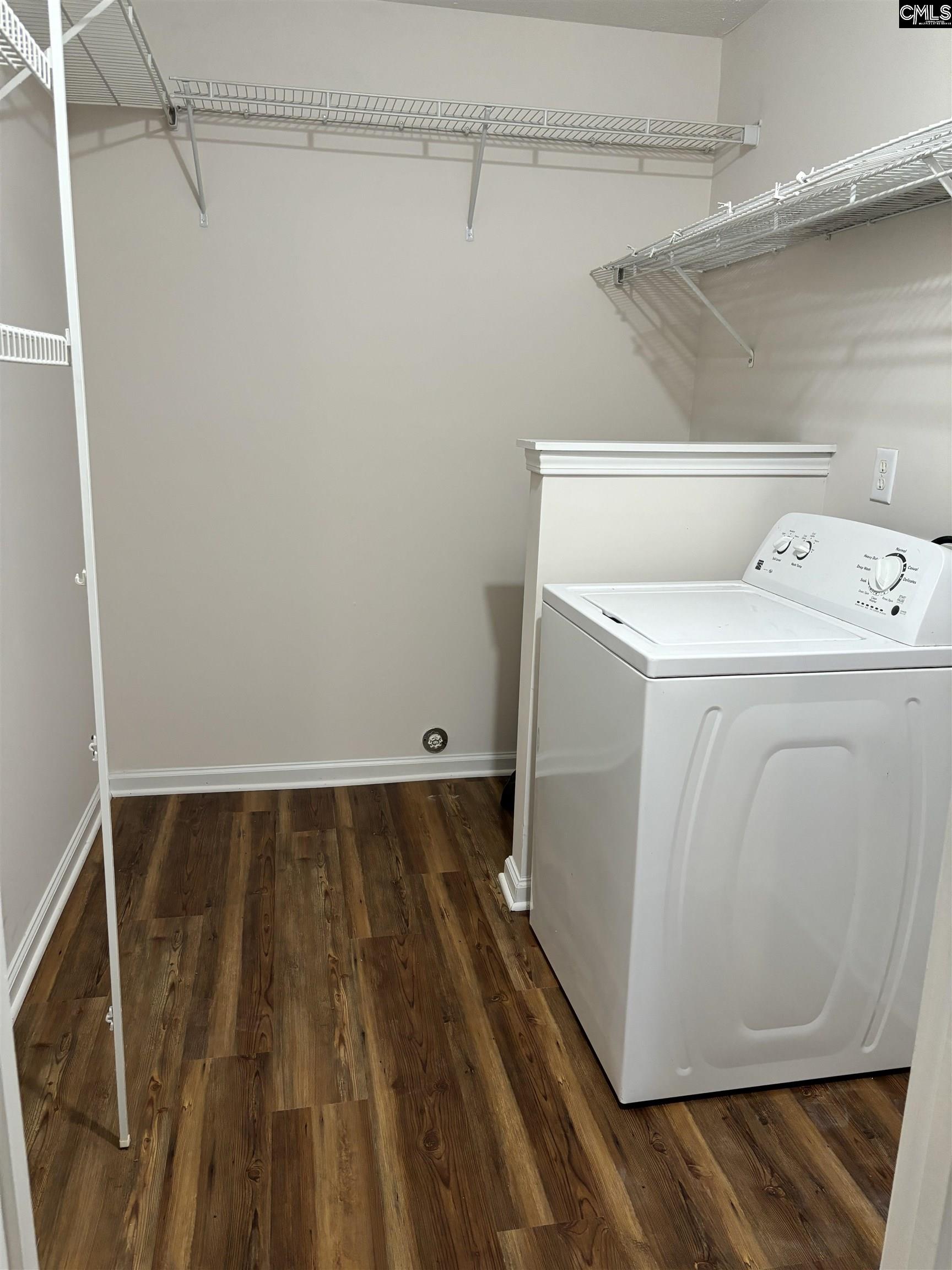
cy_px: 635
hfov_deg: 53.1
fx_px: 953
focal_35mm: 26
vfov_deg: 67.3
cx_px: 476
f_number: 1.6
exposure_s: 1/60
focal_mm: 5.96
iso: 200
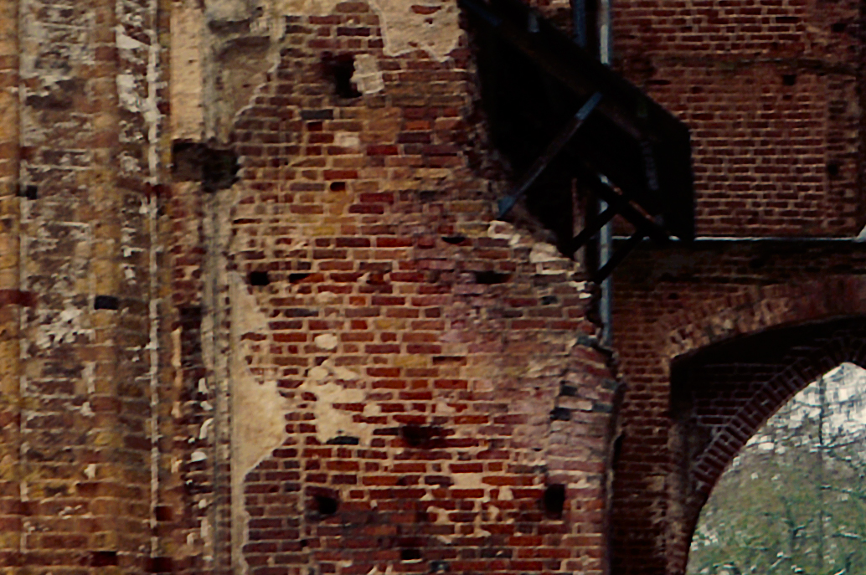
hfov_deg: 17.7
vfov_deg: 12.0
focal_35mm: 112
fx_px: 2691
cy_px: -29
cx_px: 920
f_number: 8
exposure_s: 1/13
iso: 200
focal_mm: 18
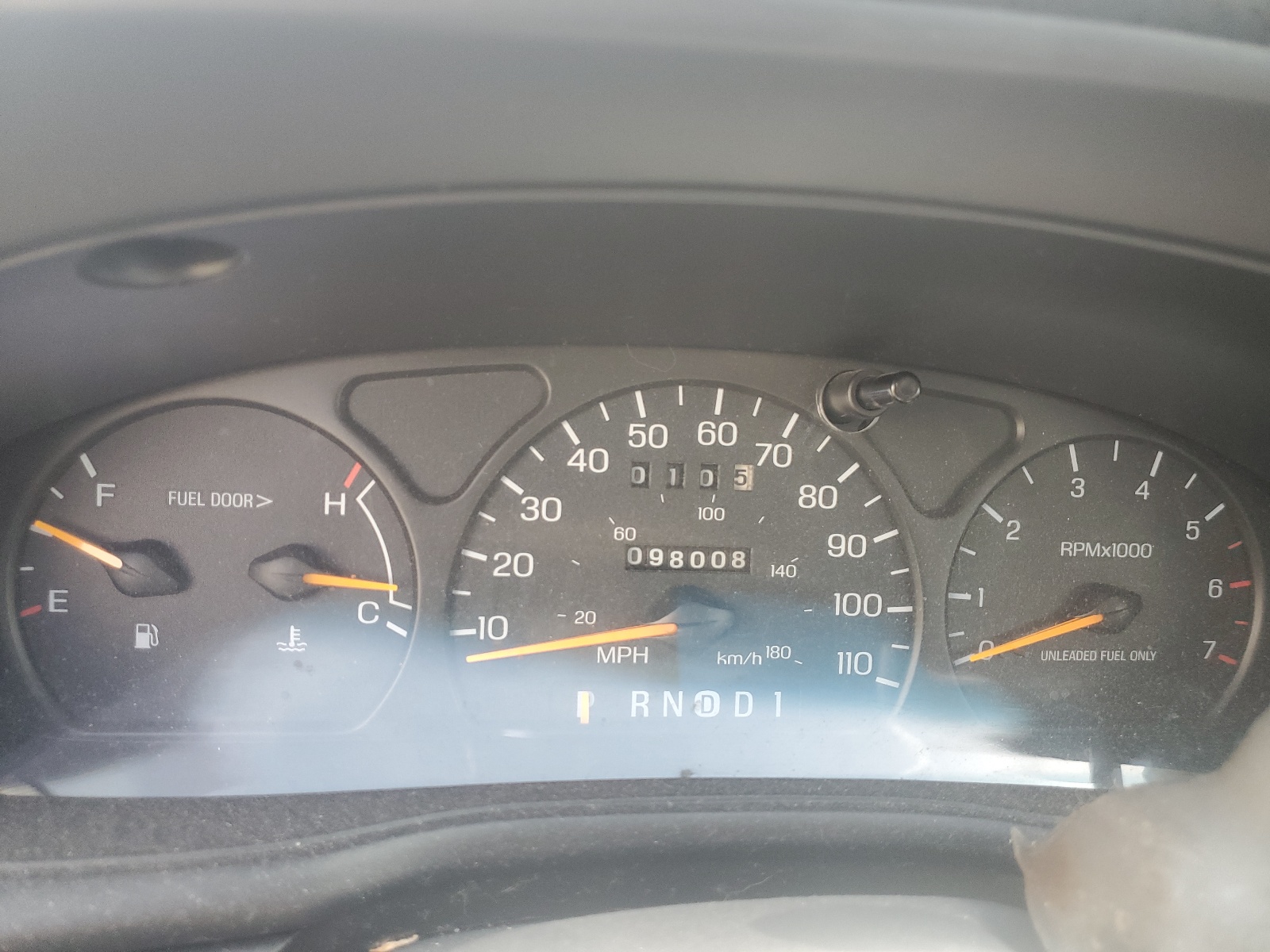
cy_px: 476
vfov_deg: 53.1
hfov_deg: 67.3
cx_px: 635
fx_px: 954
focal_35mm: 26
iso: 96
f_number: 1.5
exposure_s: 1/120
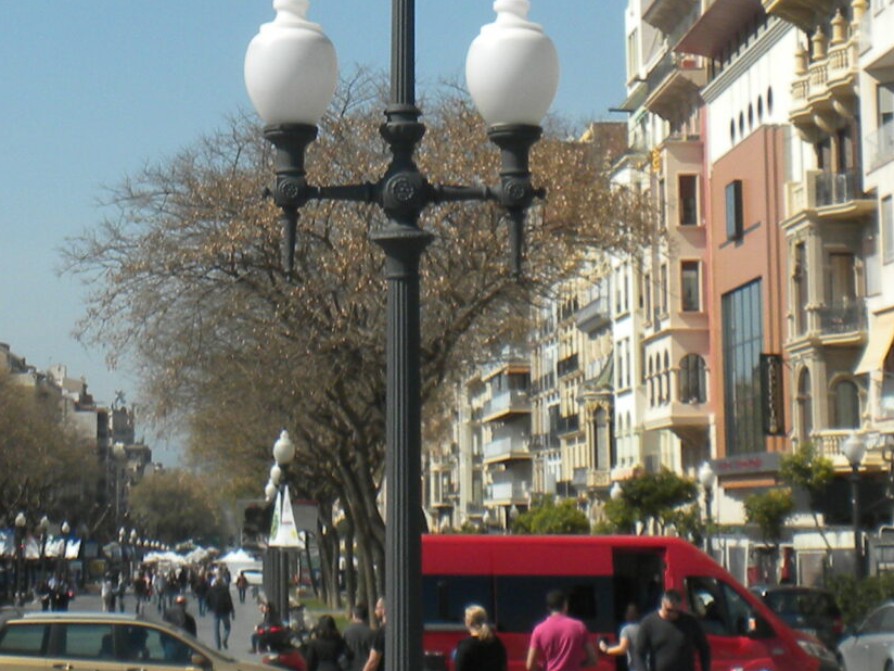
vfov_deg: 12.7
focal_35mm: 115
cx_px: 219
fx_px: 2970
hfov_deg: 17.0
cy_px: 14
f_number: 10
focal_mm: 6.6
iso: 64
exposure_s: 1/137
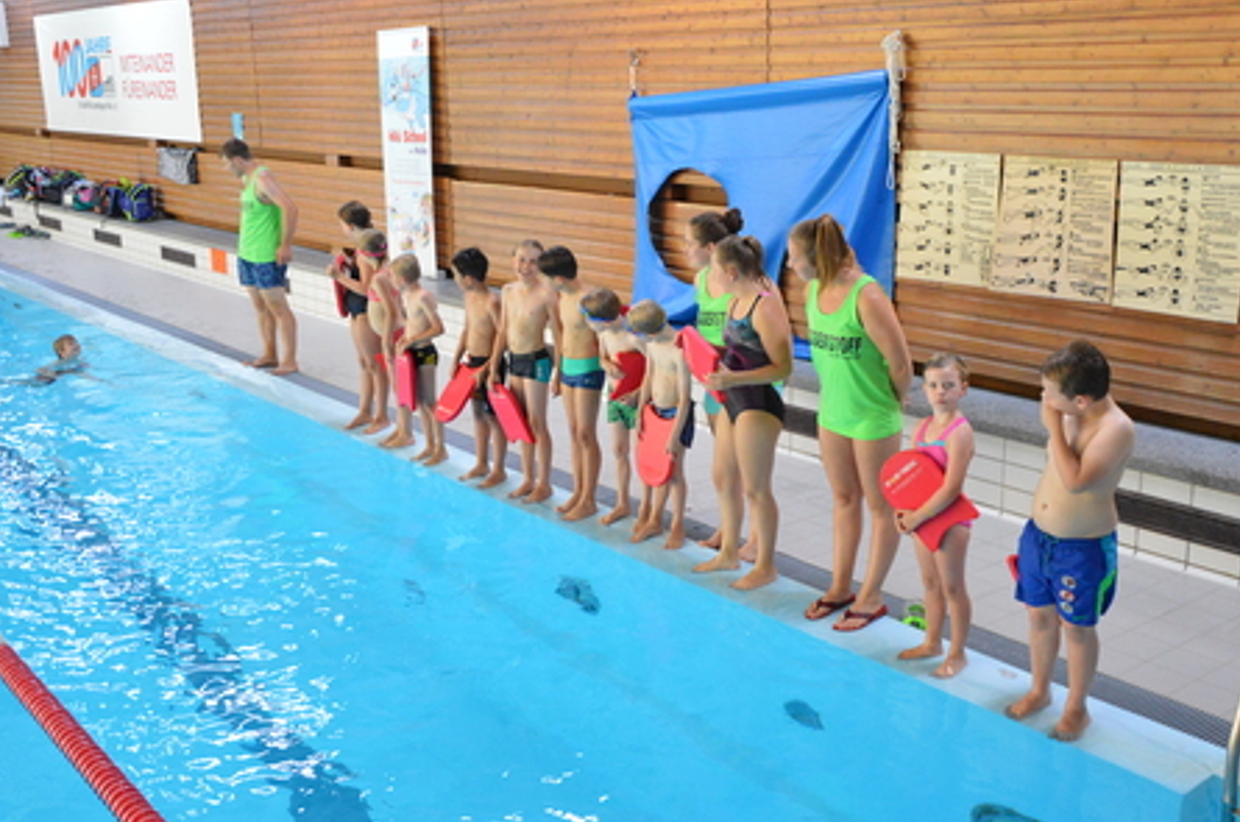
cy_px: 385
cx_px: 635
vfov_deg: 33.3
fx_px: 1375
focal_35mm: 40
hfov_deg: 48.5
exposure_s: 1/200
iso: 3200
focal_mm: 24
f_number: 3.8
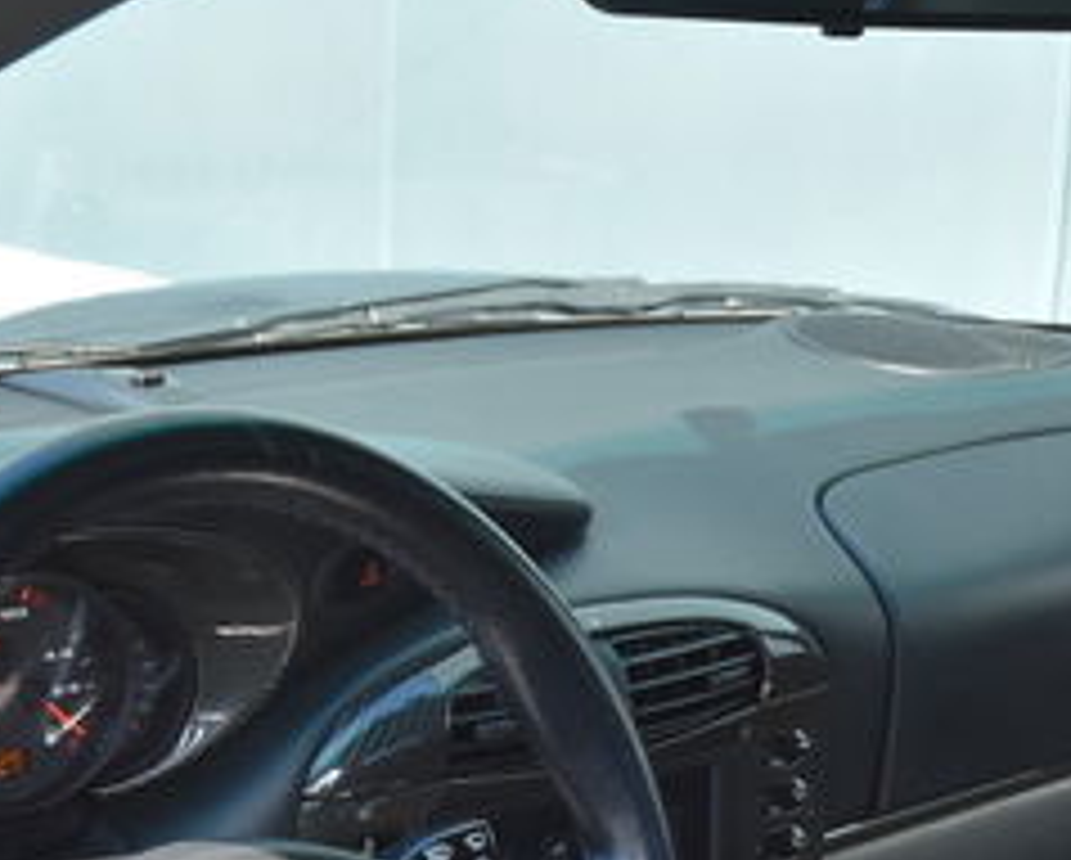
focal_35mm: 109
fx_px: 3459
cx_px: 720
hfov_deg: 17.6
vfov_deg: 13.8
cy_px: 1020
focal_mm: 24
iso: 800
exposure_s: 1/250
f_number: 8
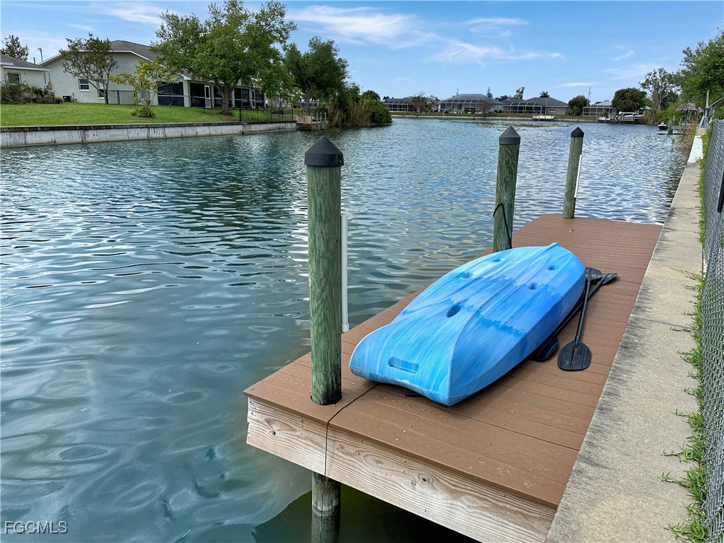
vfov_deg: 56.8
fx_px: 502
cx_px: 362
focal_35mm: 24
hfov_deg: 71.6
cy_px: 272
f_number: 1.78
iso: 80
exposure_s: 1/3861
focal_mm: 6.86
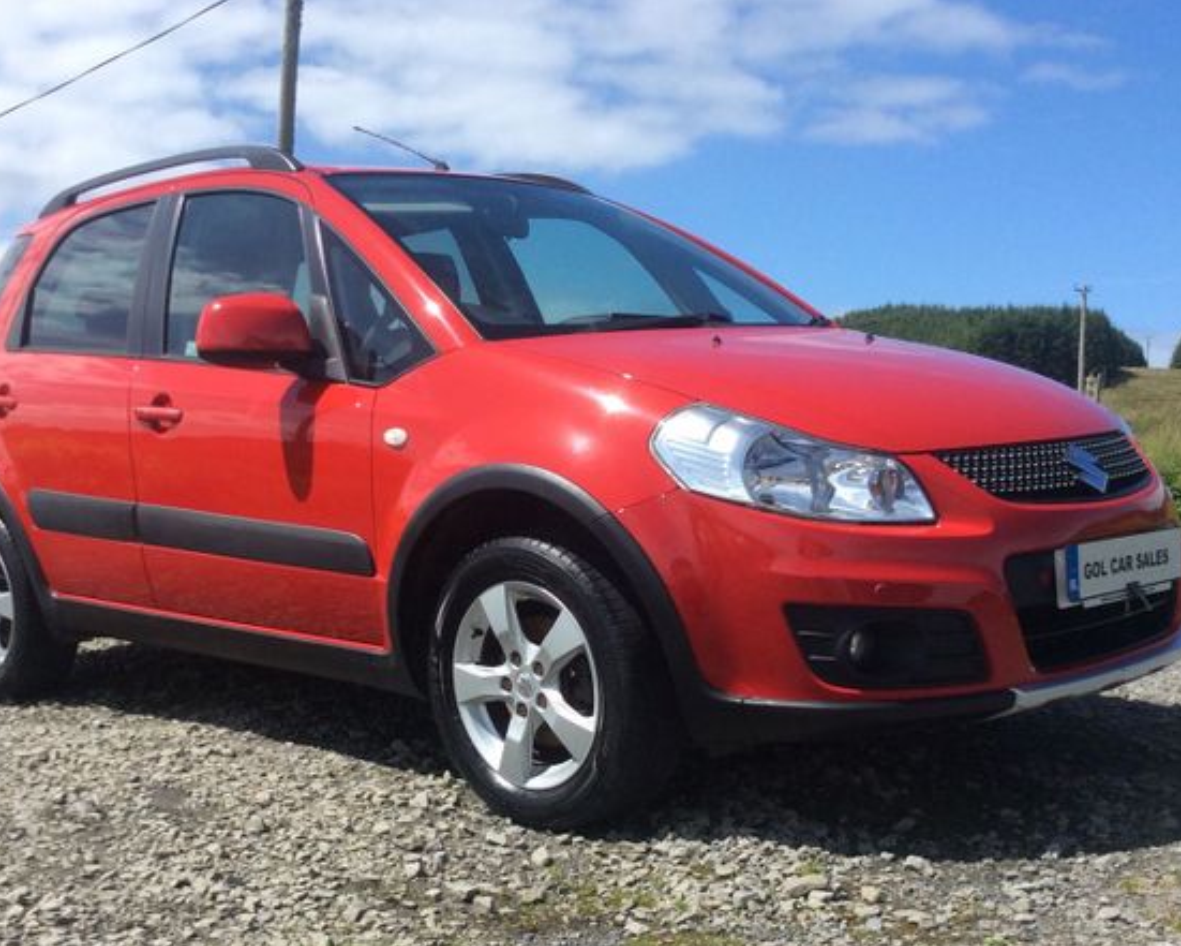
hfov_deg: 52.8
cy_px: 478
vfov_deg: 43.4
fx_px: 1189
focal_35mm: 34
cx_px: 564
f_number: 2.4
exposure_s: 1/1546
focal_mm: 3.3
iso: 32
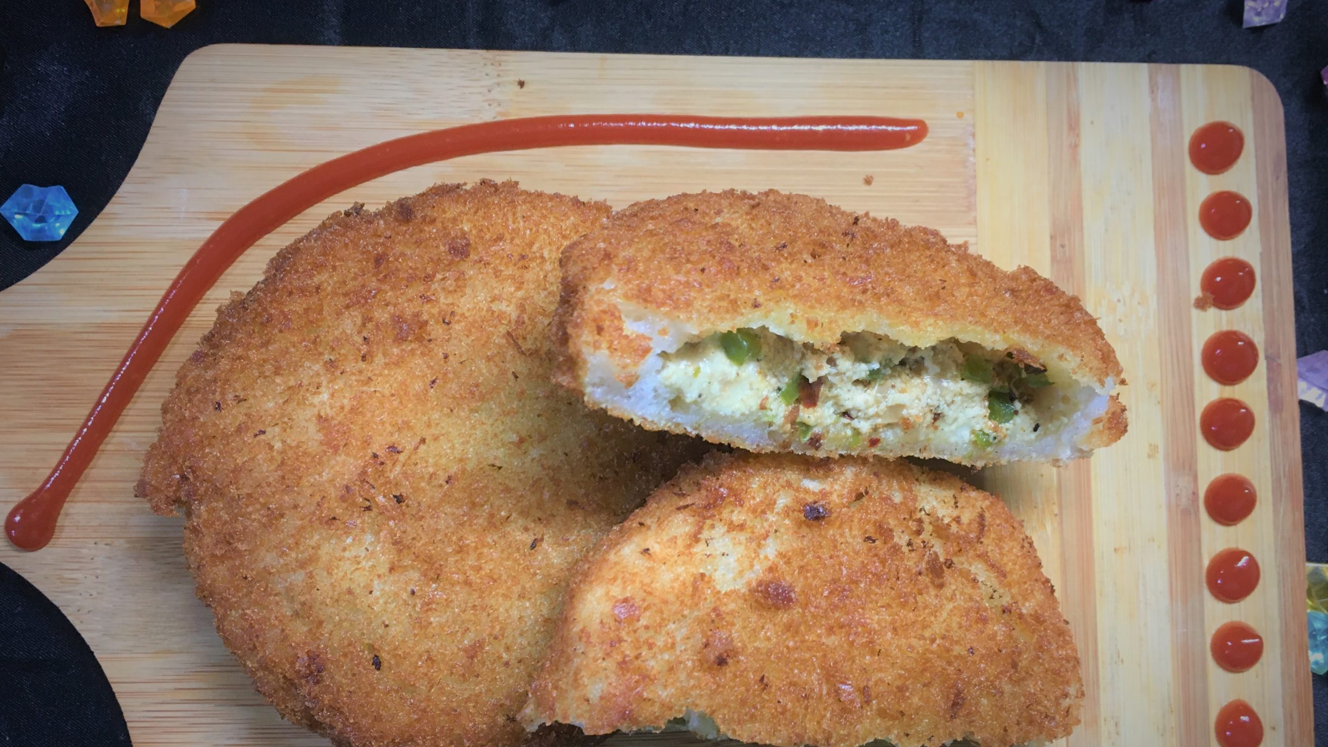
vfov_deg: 36.6
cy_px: 444
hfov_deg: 61.0
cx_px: 657
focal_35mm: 32
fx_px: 1127
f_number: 2.2
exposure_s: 1/33
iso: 125
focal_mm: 4.15
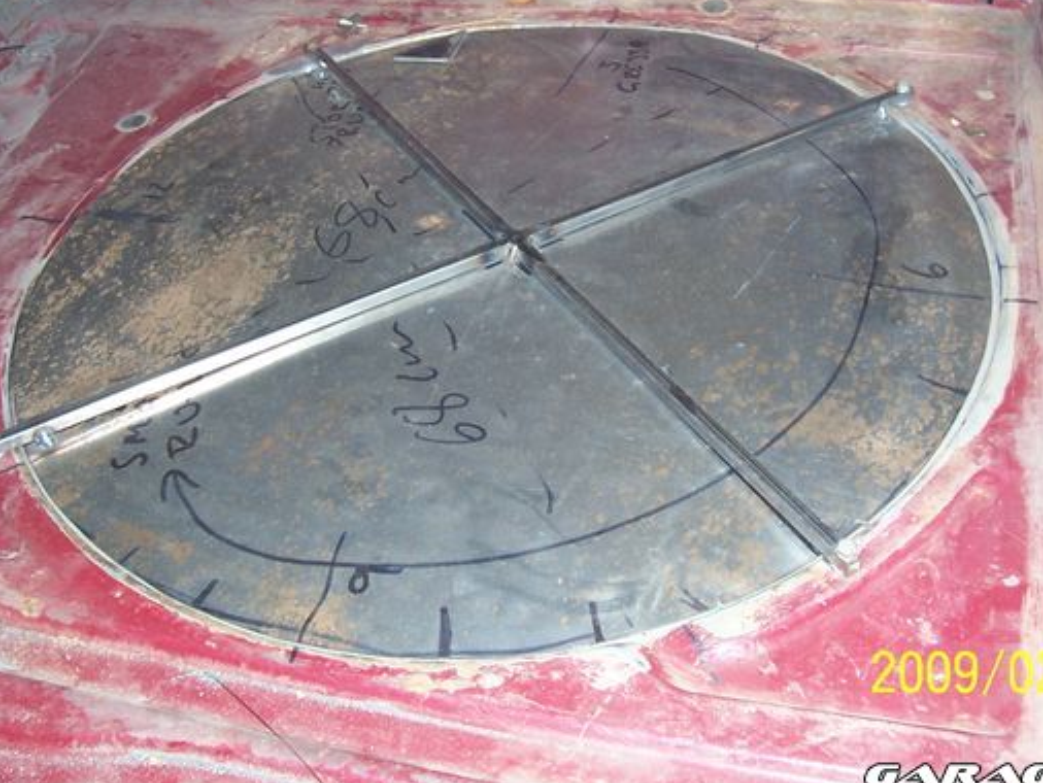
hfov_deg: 43.8
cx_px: 559
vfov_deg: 33.5
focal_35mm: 43
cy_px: 301
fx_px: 1296
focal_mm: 5.6
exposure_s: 1/60
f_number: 2.7
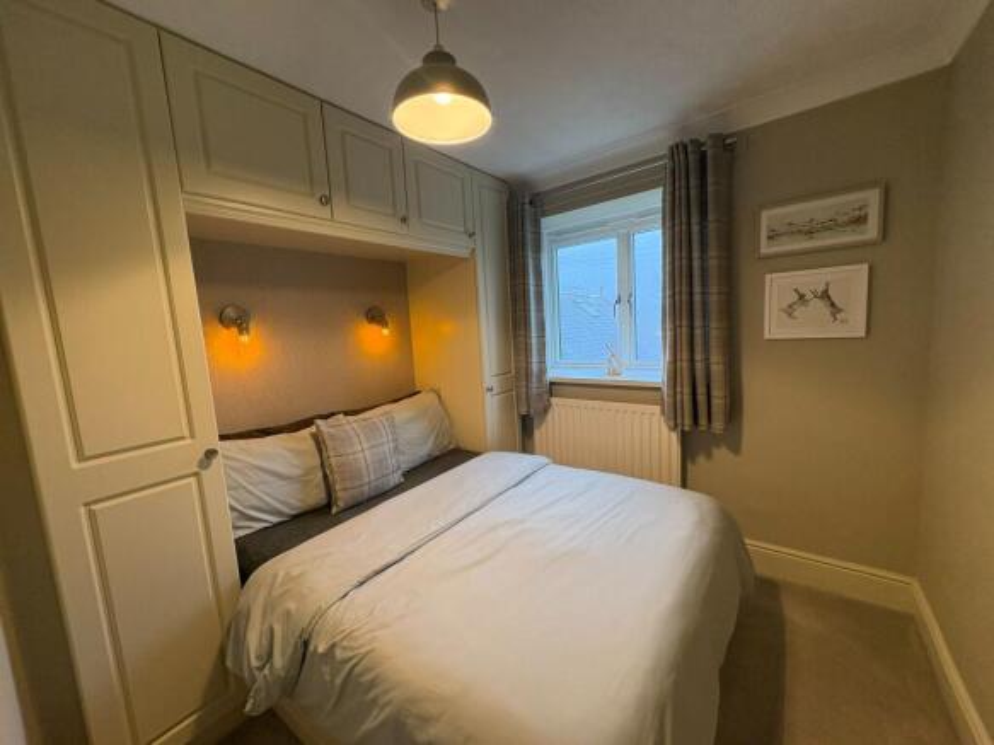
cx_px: 497
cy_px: 372
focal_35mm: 14
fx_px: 402
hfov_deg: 102.1
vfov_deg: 85.7
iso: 320
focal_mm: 2.22
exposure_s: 1/100
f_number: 2.2
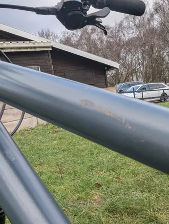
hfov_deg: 37.8
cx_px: 126
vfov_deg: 49.5
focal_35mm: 37
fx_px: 240
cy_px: 143
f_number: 2.2
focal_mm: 2.35
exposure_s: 1/380
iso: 51
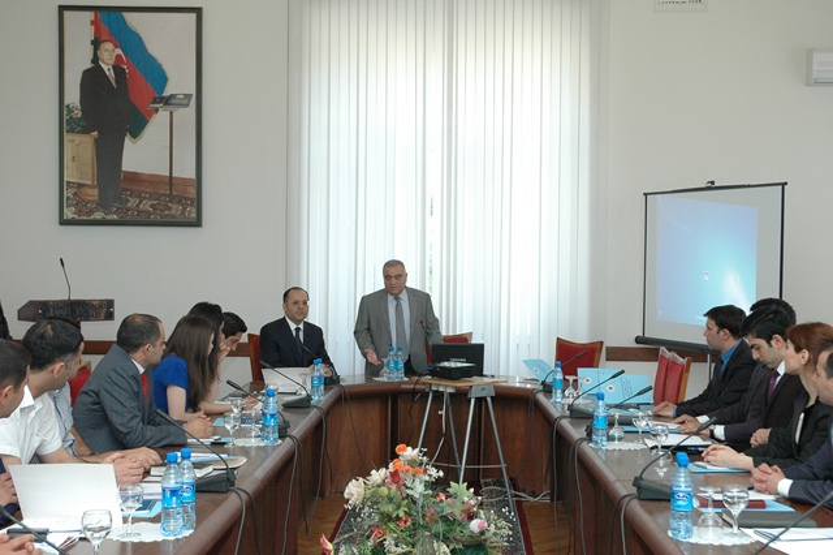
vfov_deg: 25.7
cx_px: 416
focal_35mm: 52
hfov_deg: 37.9
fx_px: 1214
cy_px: 278
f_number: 6.3
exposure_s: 1/100
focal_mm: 35
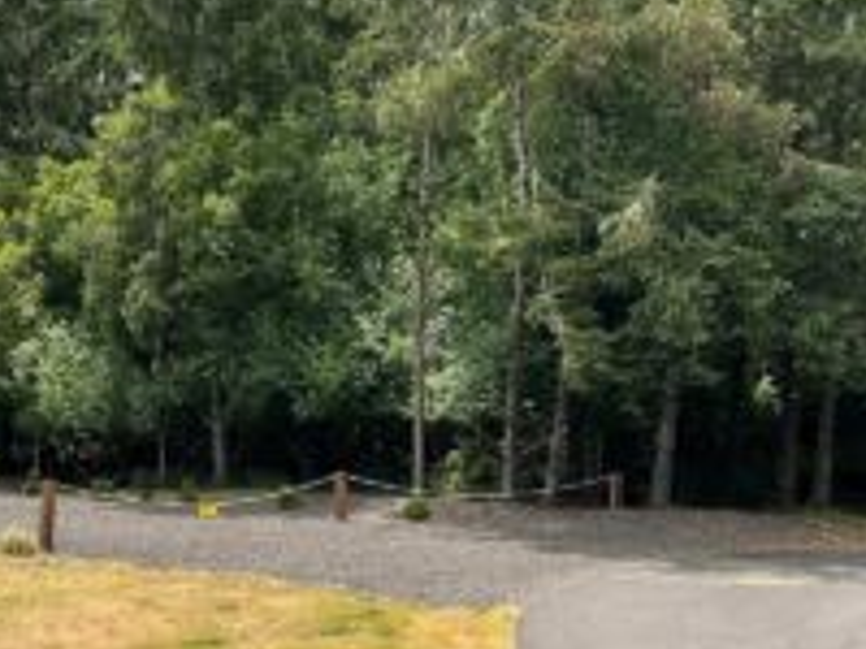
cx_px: 216
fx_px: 1451
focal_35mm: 58
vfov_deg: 25.0
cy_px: 476
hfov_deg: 32.6
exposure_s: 1/1412
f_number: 1.8
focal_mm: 3
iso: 25
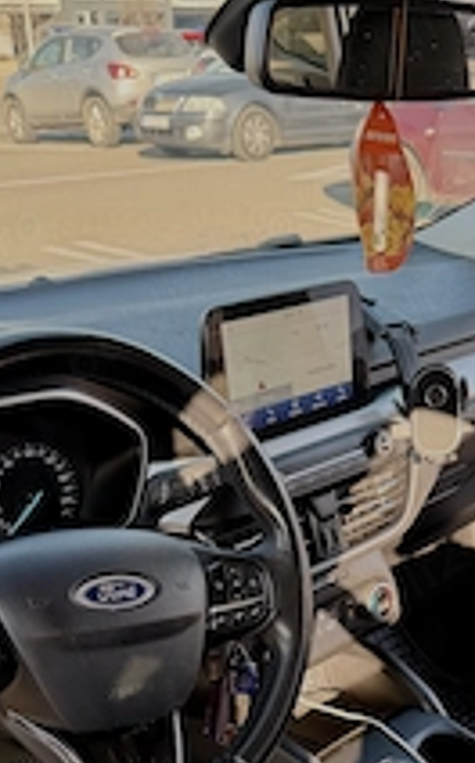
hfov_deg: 26.7
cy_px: 630
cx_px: 306
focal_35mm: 48
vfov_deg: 39.9
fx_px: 997
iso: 80
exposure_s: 1/269
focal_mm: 6.76
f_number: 1.78
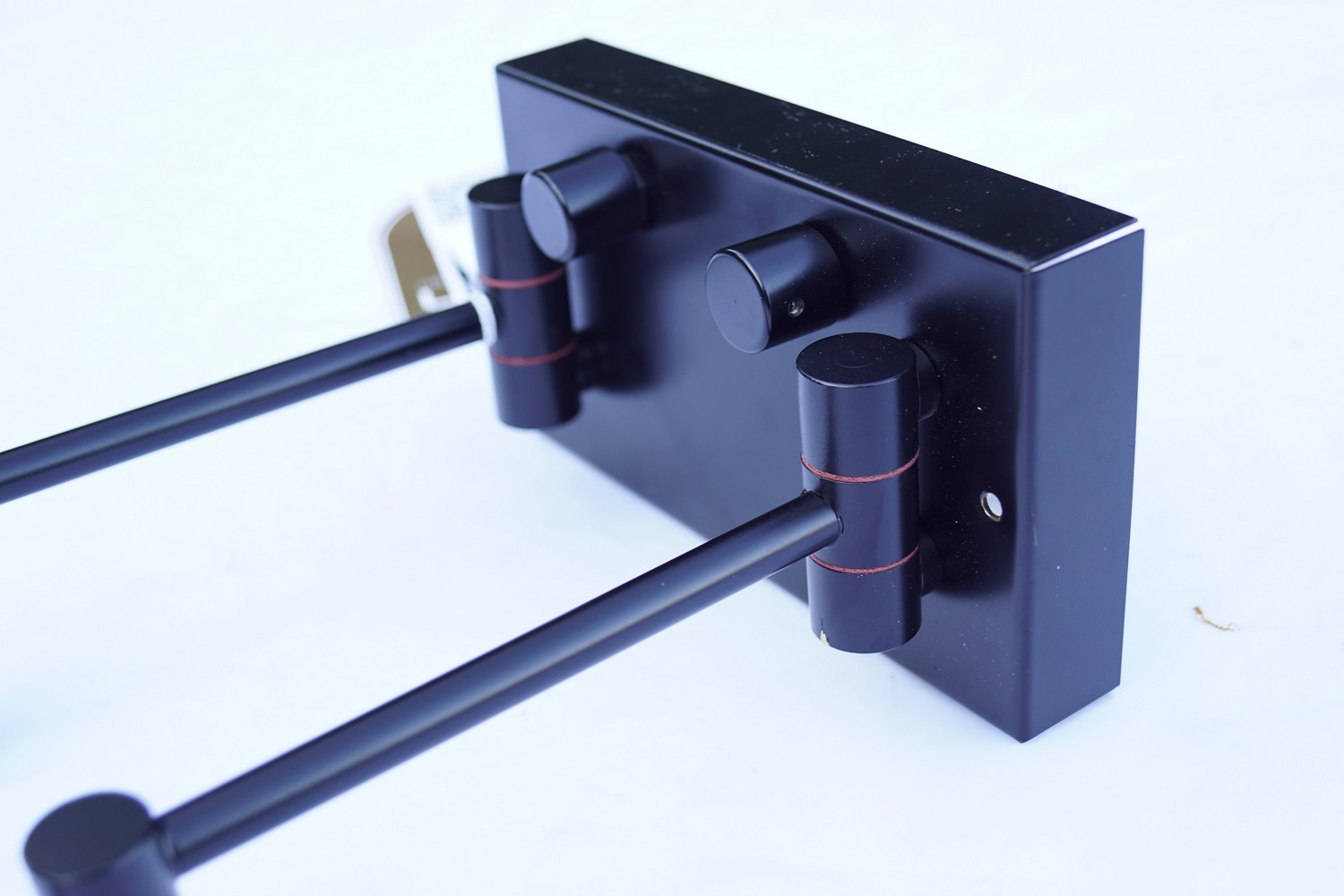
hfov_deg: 43.6
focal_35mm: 45
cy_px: 448
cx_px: 672
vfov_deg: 29.9
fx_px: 1680
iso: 160
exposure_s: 1/60
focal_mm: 30
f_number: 4.5
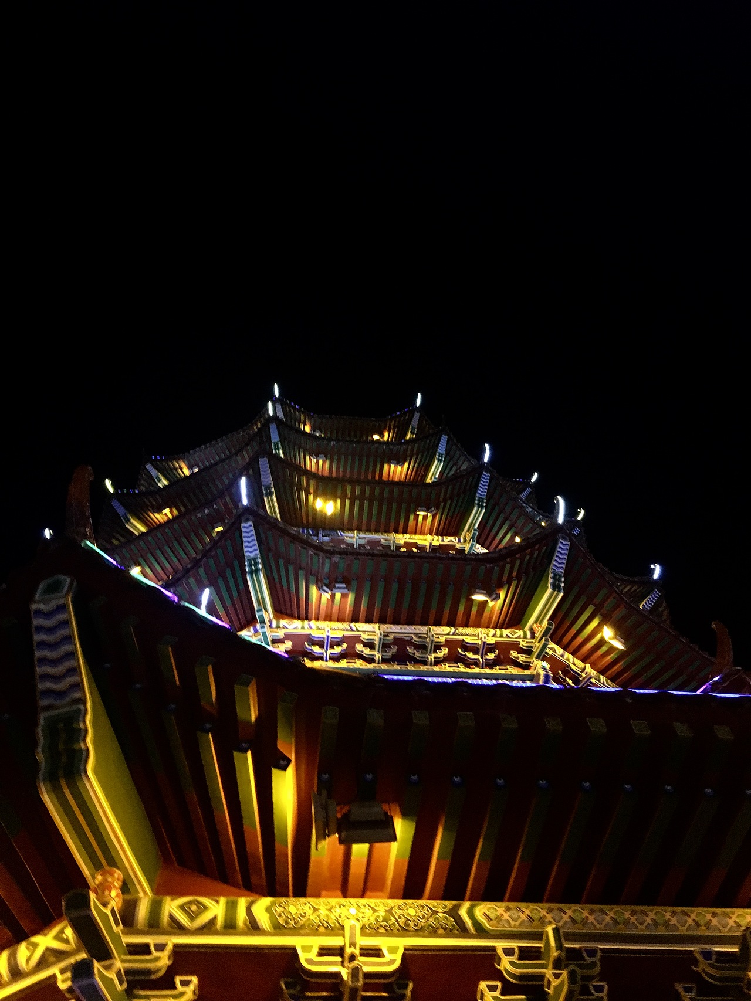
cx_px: 376
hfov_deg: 48.2
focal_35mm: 29
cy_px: 500
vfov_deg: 61.7
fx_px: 839
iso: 200
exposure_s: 1/25
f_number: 2.2
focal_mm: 4.15
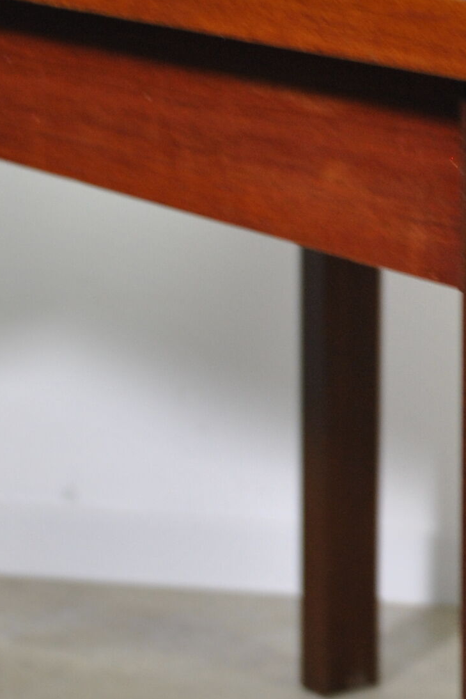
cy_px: 315
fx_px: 2892
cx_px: 741
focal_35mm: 149
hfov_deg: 8.9
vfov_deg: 13.8
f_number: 4.5
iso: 200
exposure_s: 1/15
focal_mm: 28
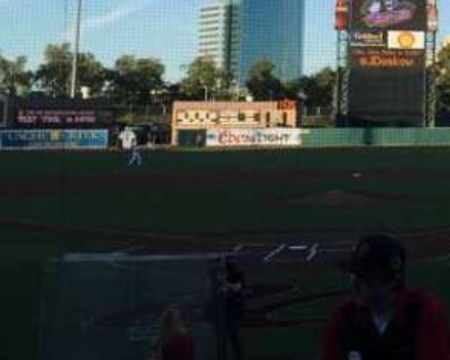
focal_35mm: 77
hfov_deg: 22.2
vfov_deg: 19.4
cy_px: 12
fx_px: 1025
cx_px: 583
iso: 32
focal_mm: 4.15
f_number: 2.2
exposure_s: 1/1099
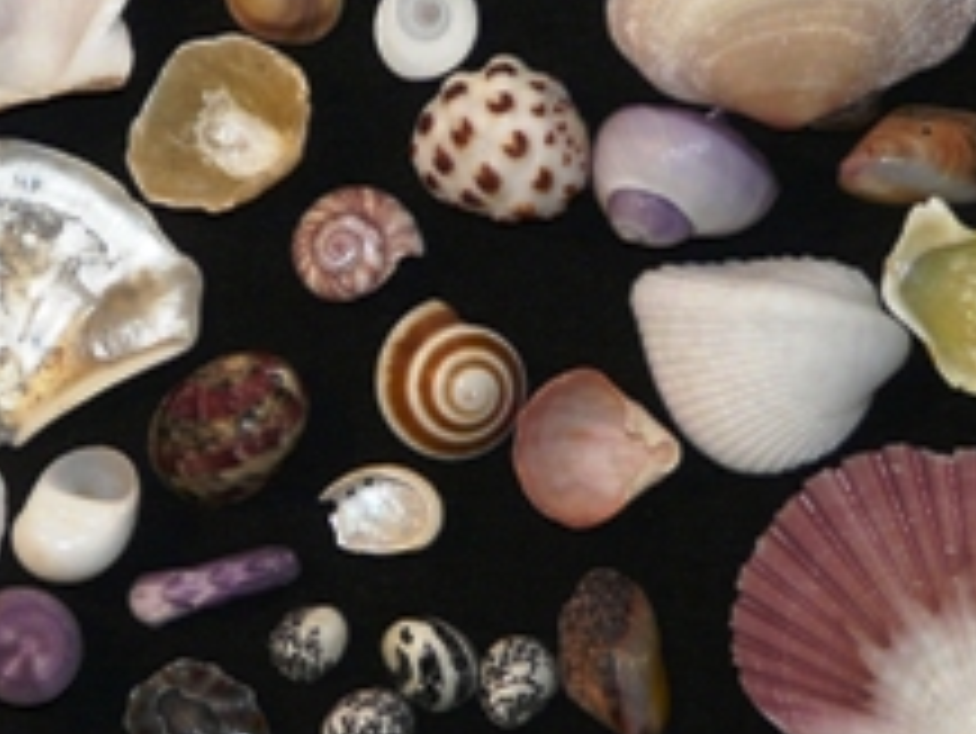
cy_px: 225
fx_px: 8661
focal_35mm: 307
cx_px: 254
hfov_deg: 6.4
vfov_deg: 4.8
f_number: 3.6
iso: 100
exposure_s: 1/60
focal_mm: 19.7
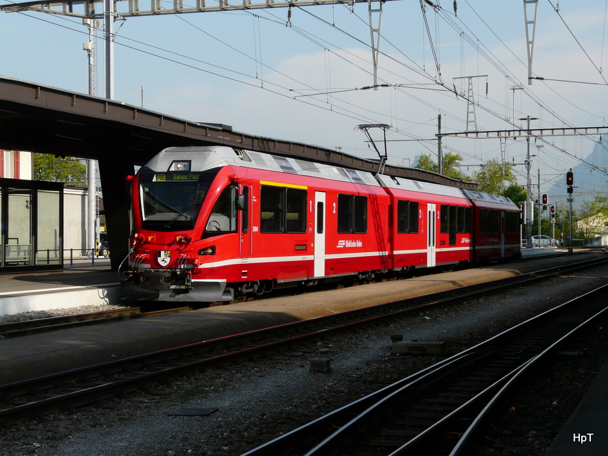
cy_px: 228
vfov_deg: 20.7
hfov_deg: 27.4
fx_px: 1247
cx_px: 304
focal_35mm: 71
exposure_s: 1/320
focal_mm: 11.7
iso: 100
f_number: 5.6
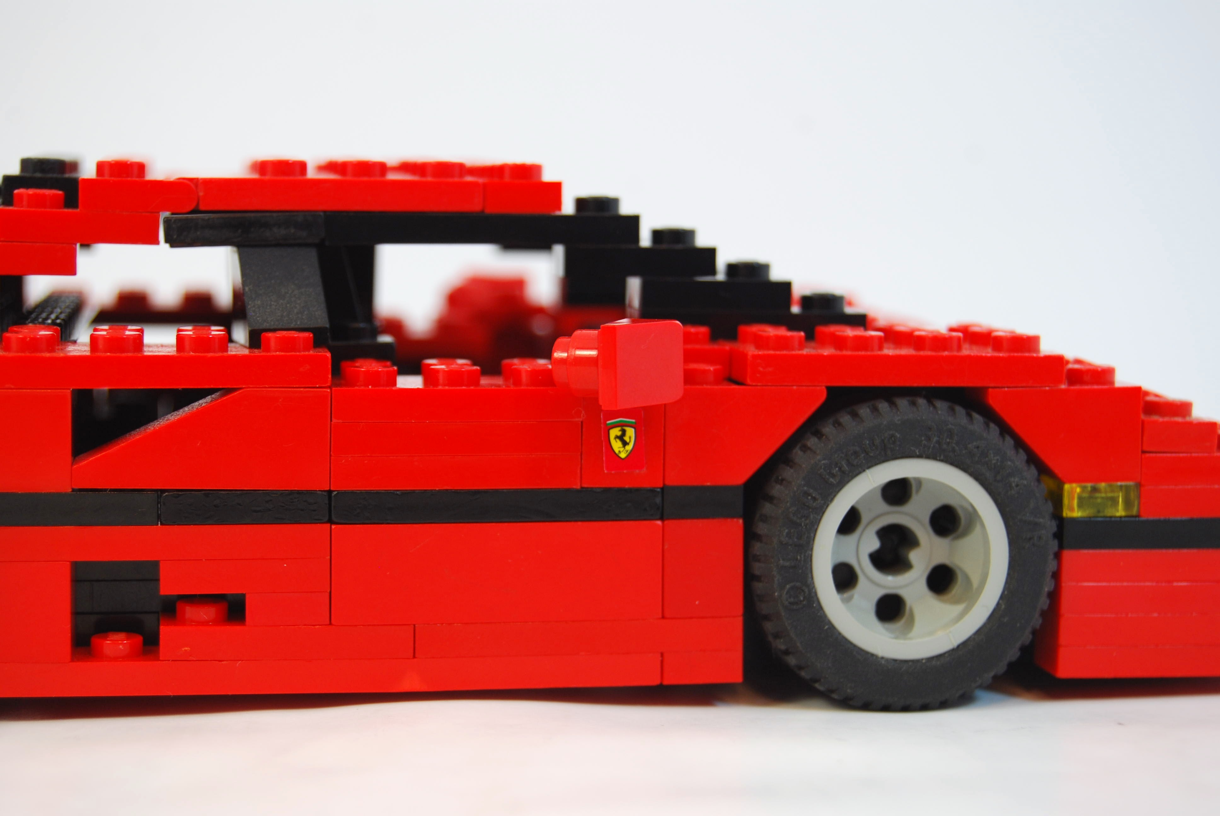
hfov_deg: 24.6
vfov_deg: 16.6
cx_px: 610
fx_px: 2799
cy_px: 408
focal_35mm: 82
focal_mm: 55
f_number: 6.3
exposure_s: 1/60
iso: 200
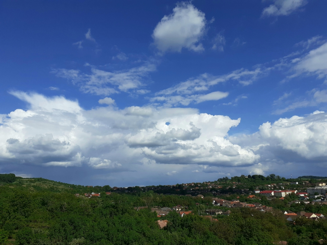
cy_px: 122
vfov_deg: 51.4
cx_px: 164
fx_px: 255
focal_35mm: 27
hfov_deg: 65.3
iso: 40
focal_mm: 3.6
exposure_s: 1/3861
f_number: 1.9
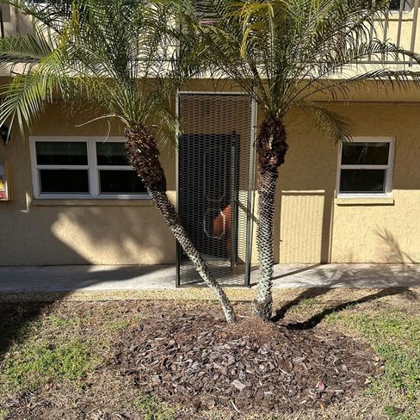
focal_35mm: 29
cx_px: 207
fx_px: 398
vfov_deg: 55.2
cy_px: 255
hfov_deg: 55.6
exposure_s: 1/3247
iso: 80
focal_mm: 6.86
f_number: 1.78
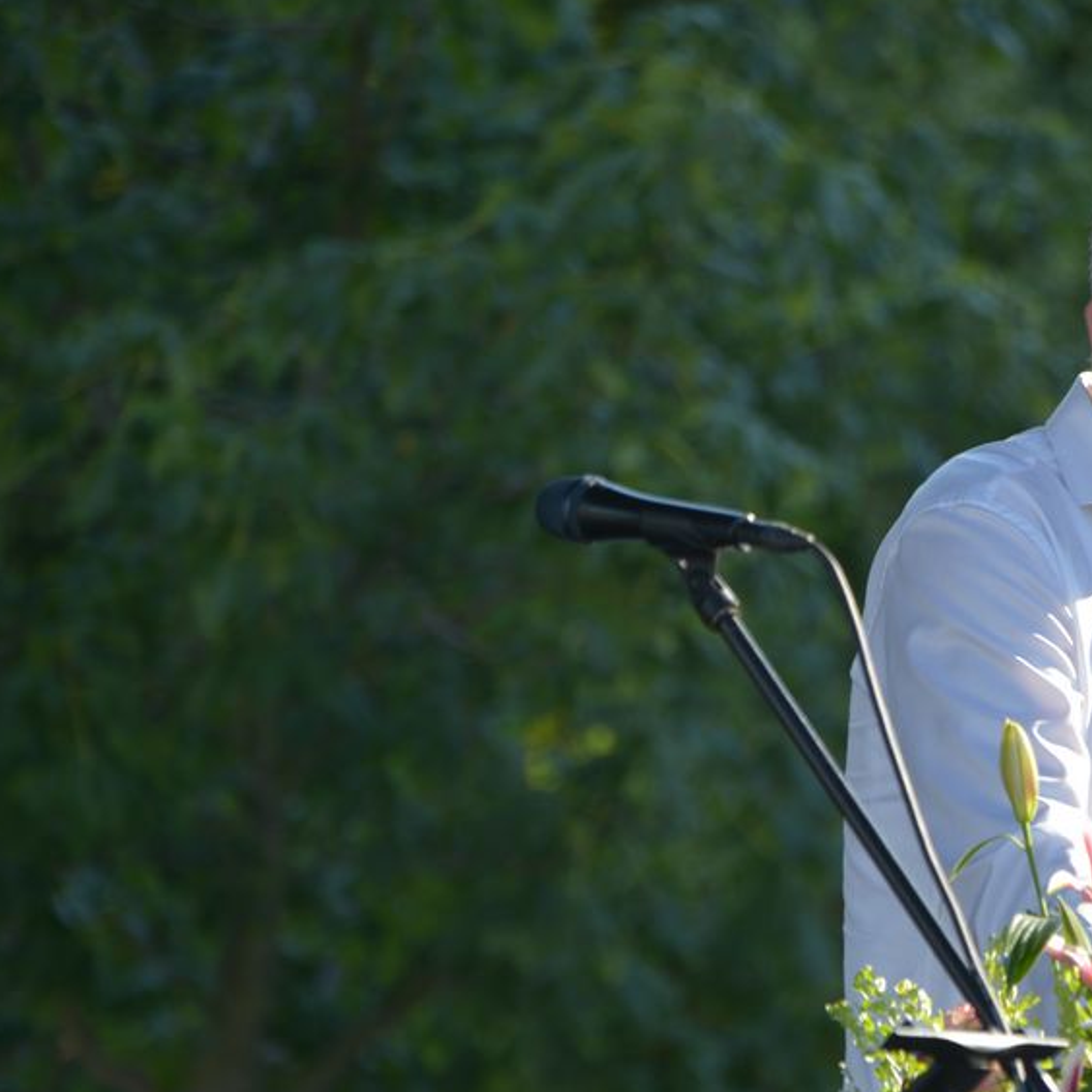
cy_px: 646
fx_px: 16525
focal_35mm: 463
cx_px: 949
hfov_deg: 3.8
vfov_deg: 3.8
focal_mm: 300
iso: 100
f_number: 6.3
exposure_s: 1/100
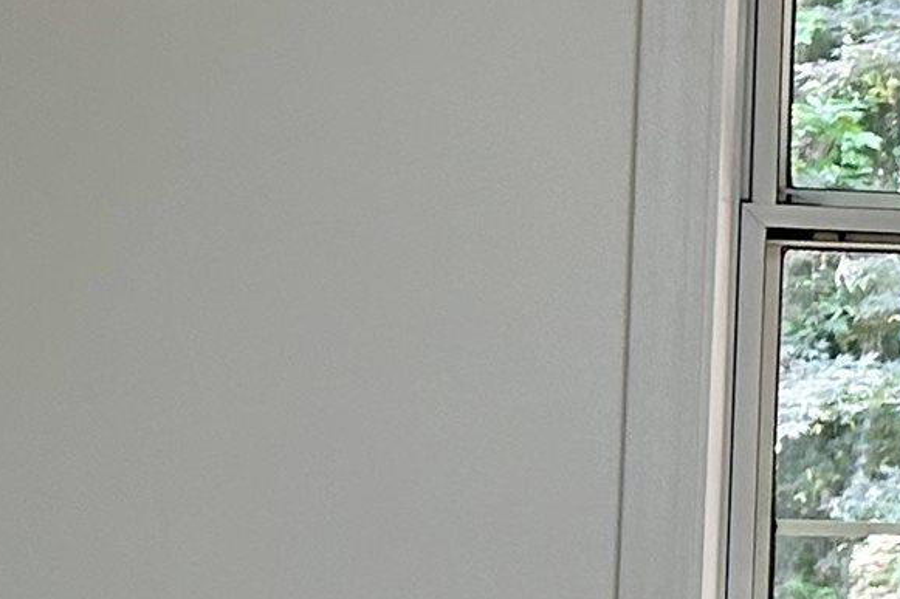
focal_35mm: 143
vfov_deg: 9.6
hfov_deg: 11.4
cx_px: 2307
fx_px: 3574
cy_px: 365
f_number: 1.5
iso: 100
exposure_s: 1/120
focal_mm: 5.7
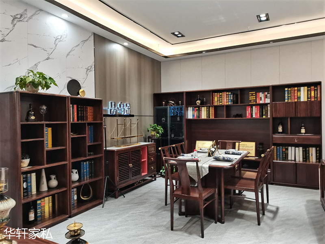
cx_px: 162
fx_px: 244
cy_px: 122
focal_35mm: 26
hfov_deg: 67.3
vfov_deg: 53.1
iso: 320
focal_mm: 5.58
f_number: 1.8
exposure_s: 1/50
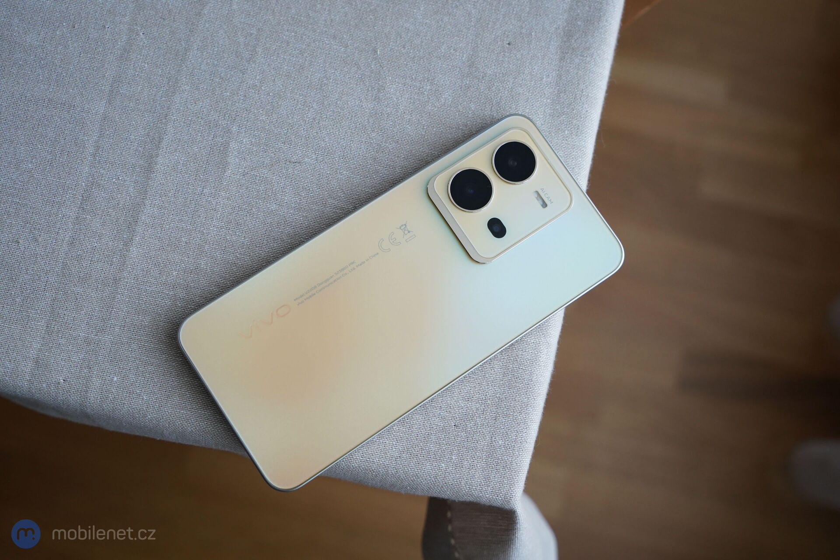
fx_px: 840
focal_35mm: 36
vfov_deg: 36.9
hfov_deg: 53.1
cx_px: 420
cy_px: 280
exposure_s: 1/125
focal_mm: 36
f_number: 4.5
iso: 1600
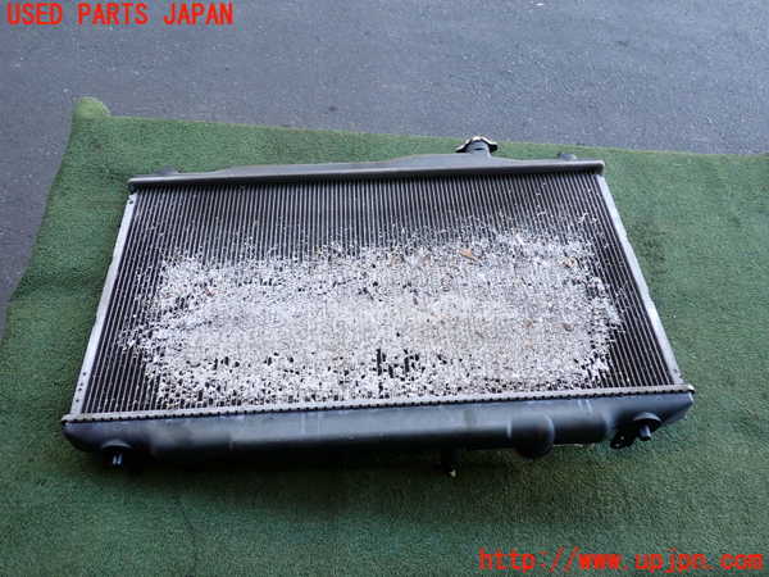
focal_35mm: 30
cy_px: 288
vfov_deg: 46.8
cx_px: 384
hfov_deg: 60.0
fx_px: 666
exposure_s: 1/125
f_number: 2.3
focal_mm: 5.4
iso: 160
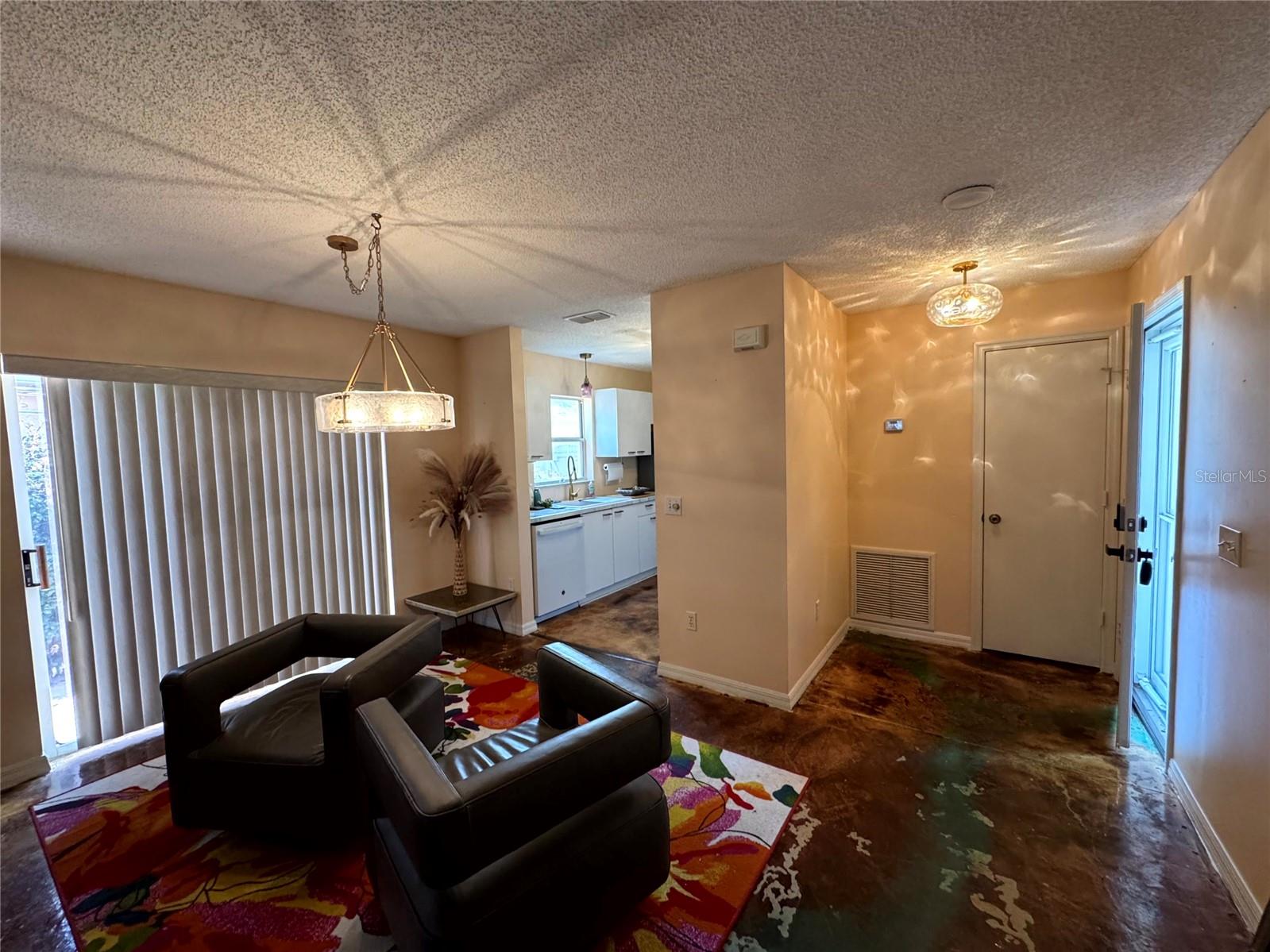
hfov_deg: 102.1
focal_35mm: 14
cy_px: 476
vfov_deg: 85.7
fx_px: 514
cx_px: 635
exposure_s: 1/120
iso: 320
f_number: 2.2
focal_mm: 2.22
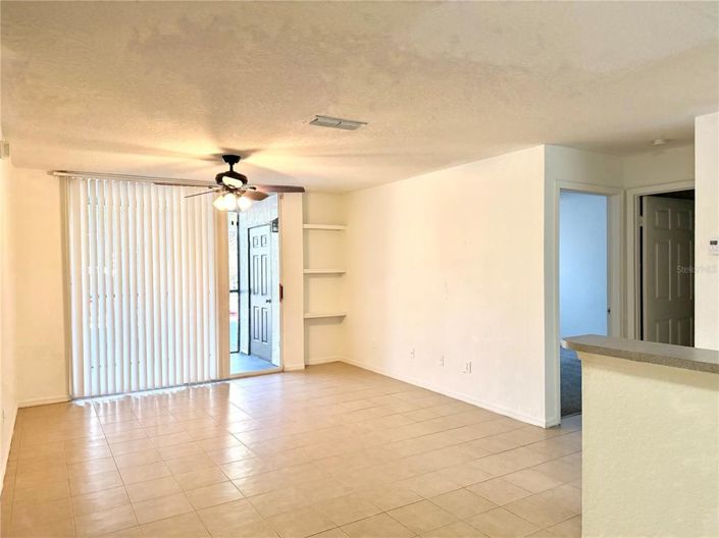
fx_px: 498
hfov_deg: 71.6
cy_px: 269
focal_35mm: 24
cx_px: 360
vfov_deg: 56.8
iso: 200
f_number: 1.78
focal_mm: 6.76
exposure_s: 1/134
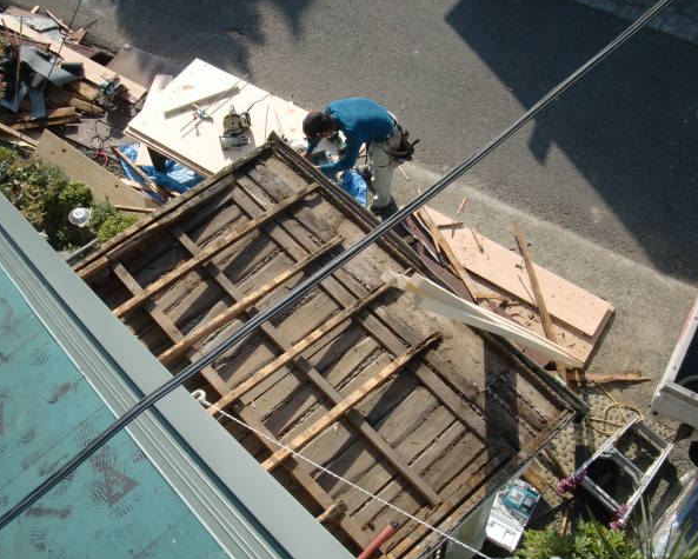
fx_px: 827
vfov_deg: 37.4
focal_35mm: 40
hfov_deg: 45.8
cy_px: 279
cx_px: 331
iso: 64
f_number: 3.9
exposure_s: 1/400
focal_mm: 6.66
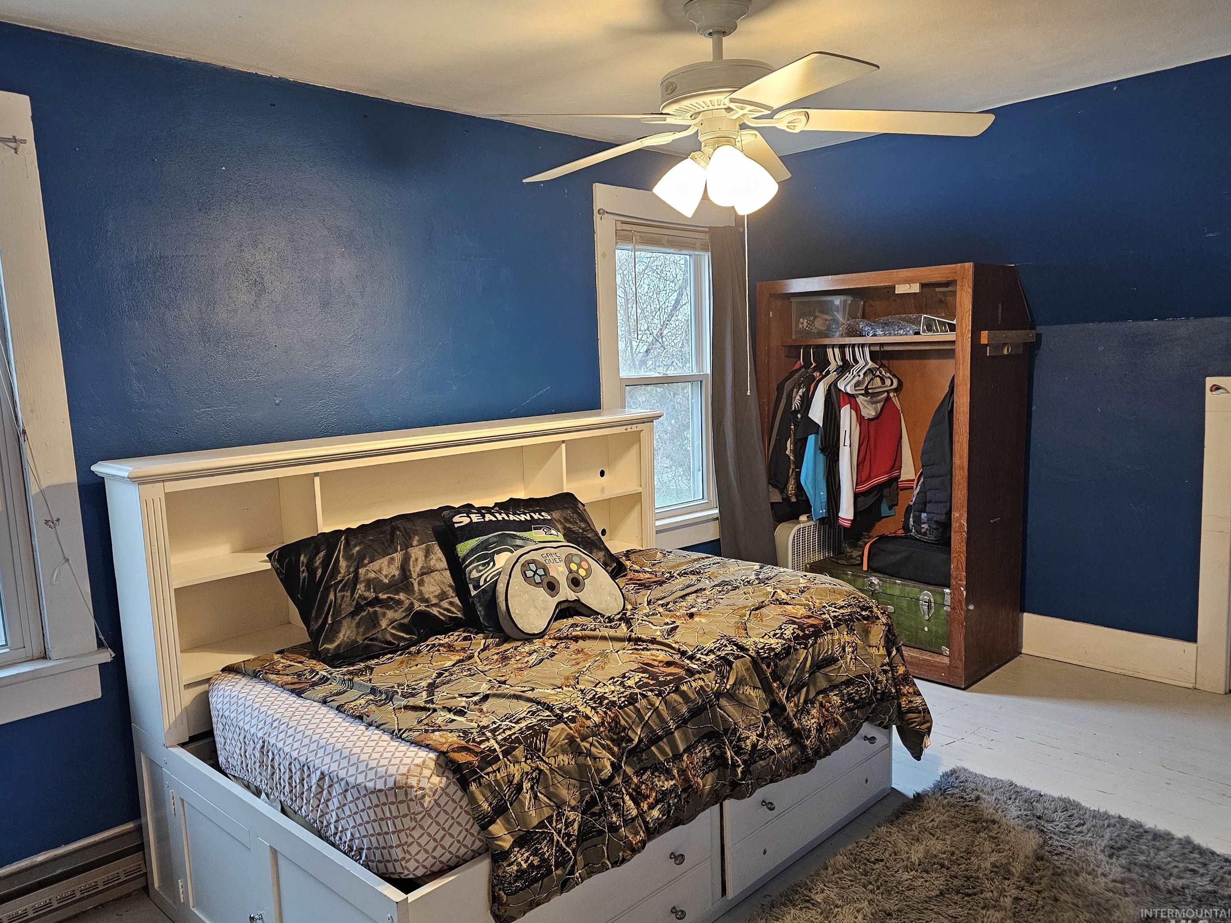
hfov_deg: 69.3
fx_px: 889
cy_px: 457
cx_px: 572
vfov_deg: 54.9
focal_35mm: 25
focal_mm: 6.3
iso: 500
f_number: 1.7
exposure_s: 1/60
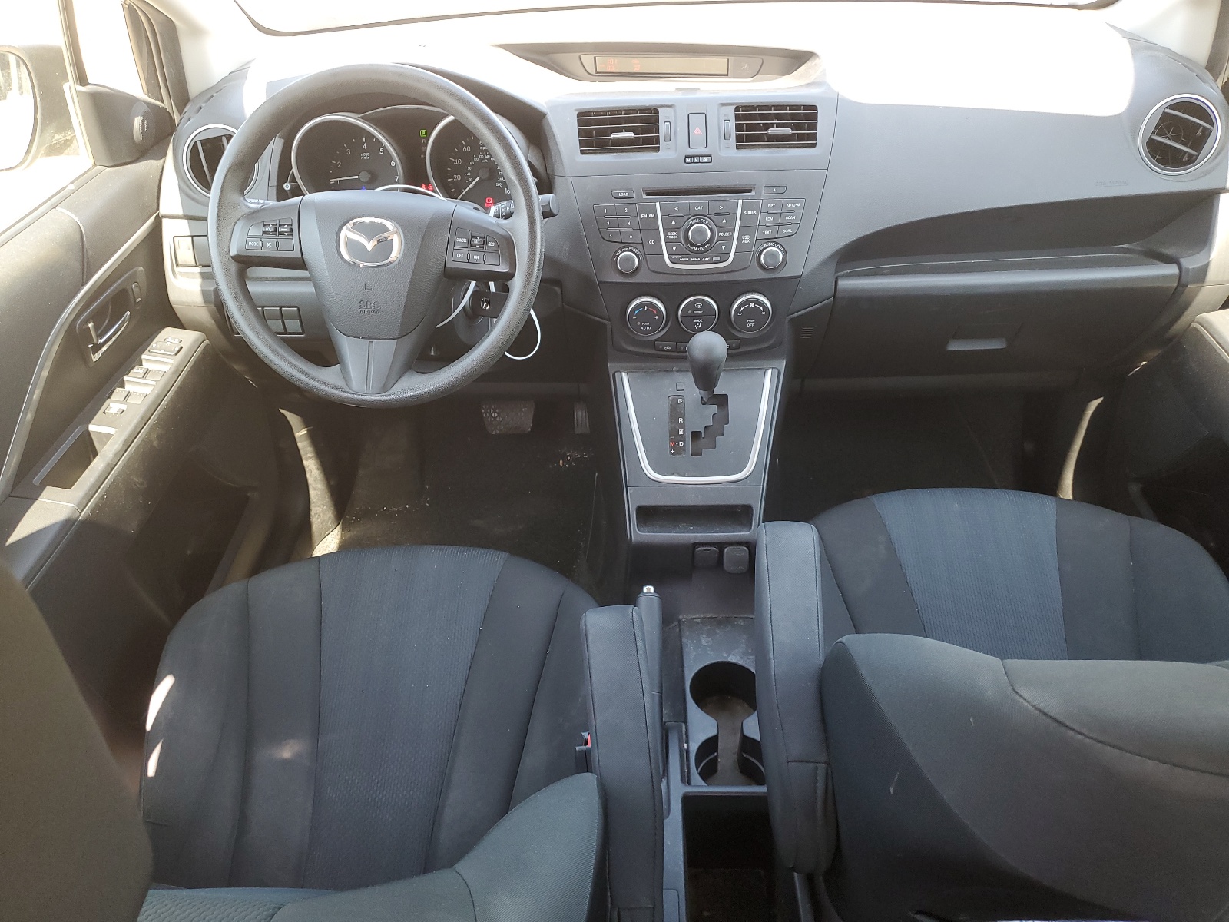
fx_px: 923
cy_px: 461
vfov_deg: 53.1
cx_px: 614
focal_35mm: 26
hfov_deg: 67.3
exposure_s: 1/120
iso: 74
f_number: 1.5
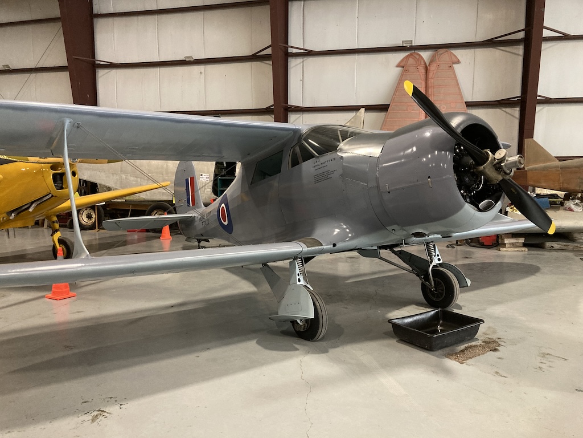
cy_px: 219
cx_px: 292
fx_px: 472
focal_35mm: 28
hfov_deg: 63.4
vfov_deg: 49.7
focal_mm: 3.99
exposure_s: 1/40
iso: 400
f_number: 1.8
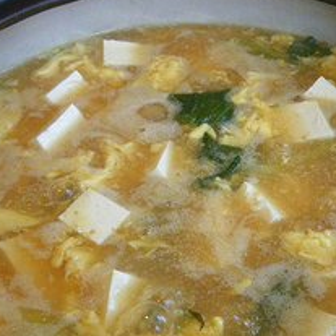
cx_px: 195
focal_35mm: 58
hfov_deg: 29.5
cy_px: 232
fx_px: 637
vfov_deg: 29.3
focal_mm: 6.1
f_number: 3.8
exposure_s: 1/50
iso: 800
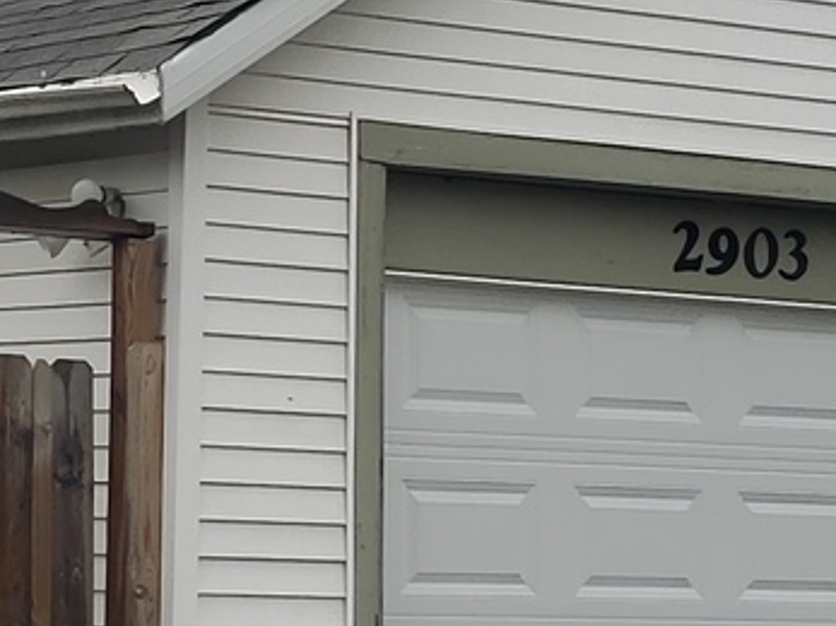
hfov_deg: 18.1
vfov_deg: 13.7
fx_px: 2607
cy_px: 253
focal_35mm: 108
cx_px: 248
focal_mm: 4.3
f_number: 2.4
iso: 50
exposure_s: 1/152
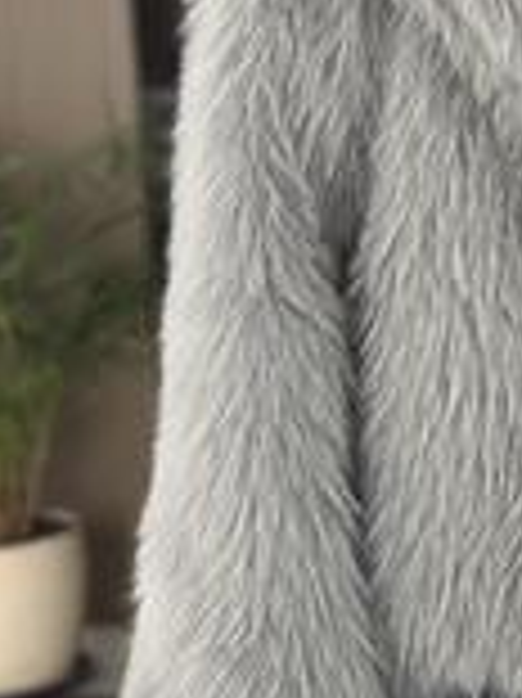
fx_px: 3161
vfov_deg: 12.5
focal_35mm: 157
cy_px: 86
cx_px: 702
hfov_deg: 9.3
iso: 800
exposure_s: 1/32
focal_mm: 6.86
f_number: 1.78
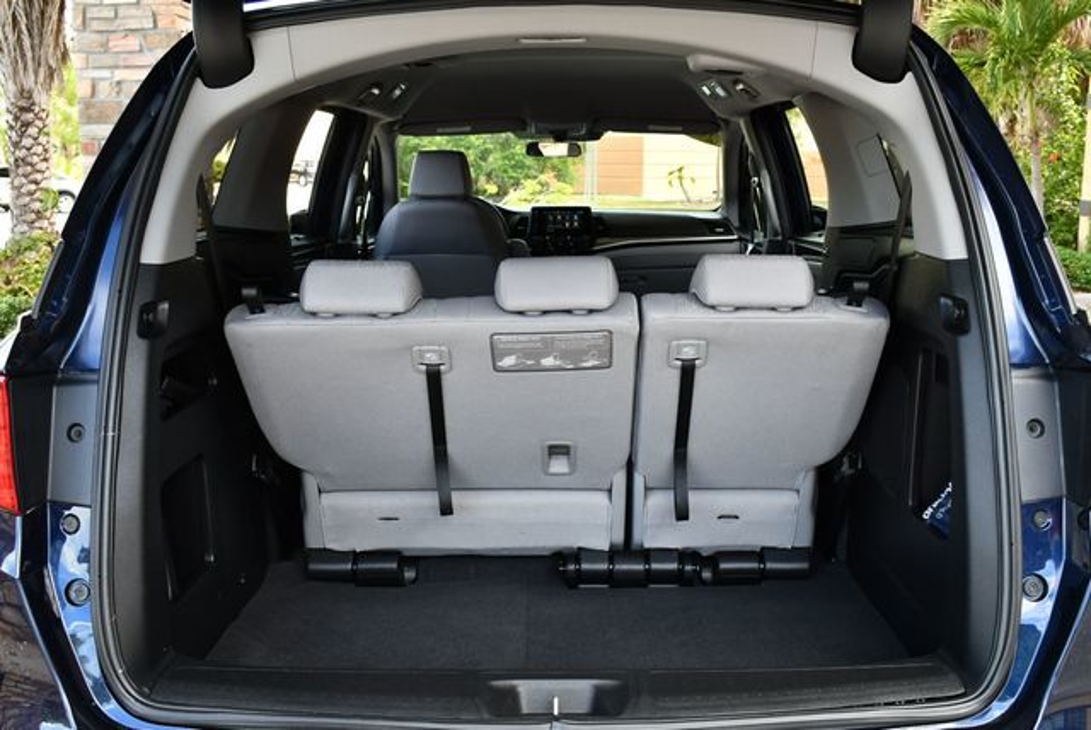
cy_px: 365
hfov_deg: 53.1
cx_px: 546
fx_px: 1092
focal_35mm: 36
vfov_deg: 36.9
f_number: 4.5
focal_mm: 18
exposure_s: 1/250
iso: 400
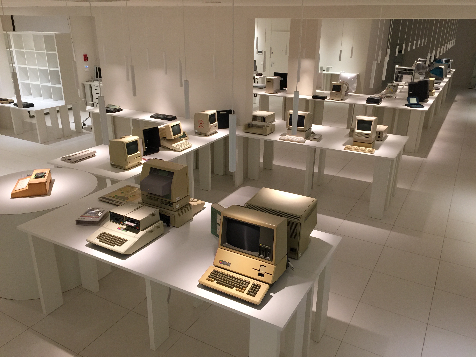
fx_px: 399
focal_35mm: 29
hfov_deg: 61.7
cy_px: 178
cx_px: 238
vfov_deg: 48.2
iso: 32
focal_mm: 4.15
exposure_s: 1/15
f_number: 2.2
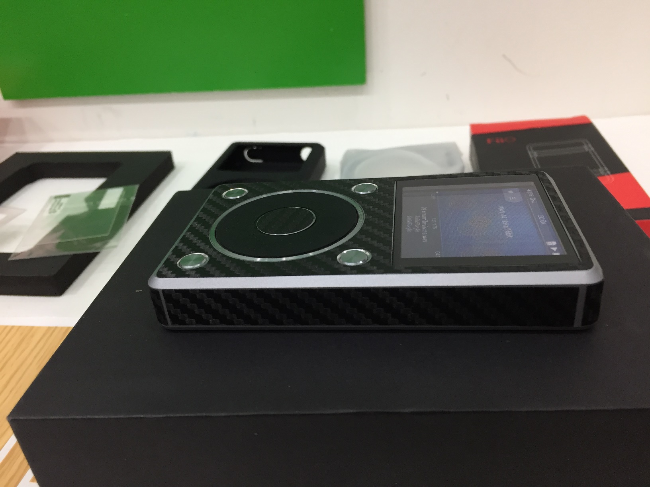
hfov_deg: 61.7
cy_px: 244
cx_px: 325
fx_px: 545
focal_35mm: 29
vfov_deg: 48.2
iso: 100
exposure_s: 1/33
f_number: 2.2
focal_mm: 4.15
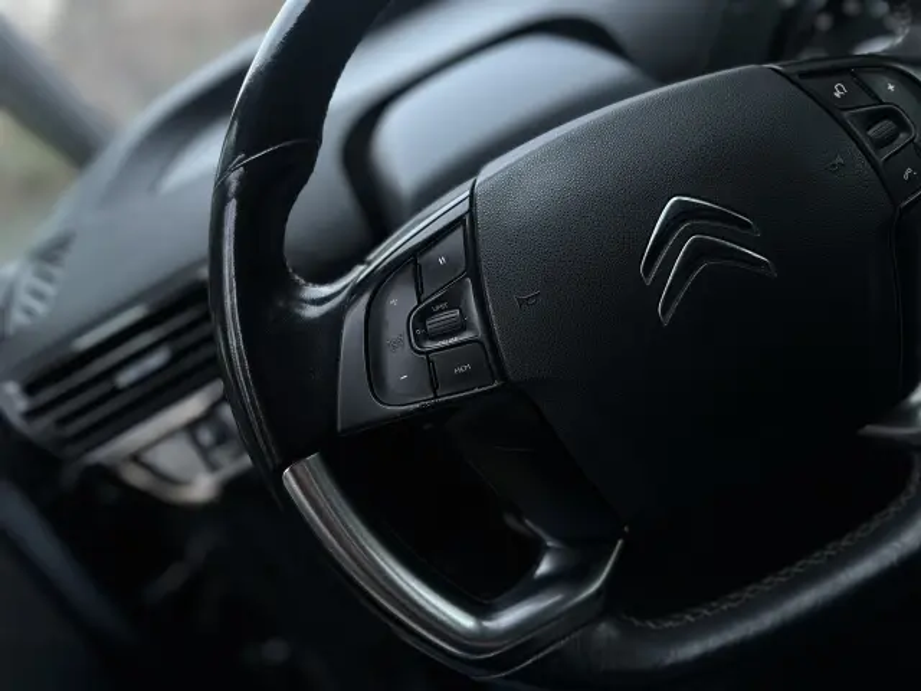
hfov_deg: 71.6
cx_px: 460
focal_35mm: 24
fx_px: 639
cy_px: 346
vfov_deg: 56.8
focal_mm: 6.86
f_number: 1.78
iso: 320
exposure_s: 1/60
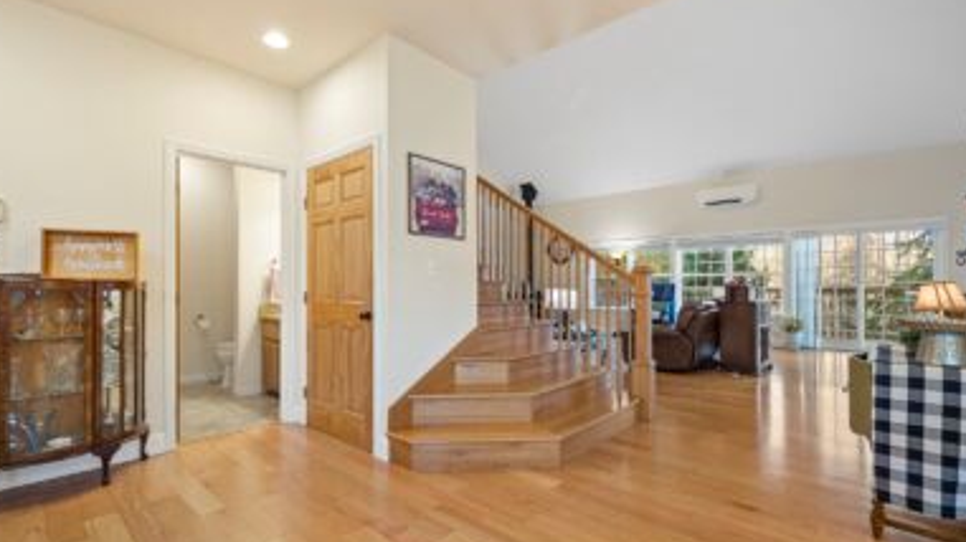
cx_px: 469
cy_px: 266
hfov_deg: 99.4
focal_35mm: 16
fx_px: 410
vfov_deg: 67.0
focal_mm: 7
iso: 100
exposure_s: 1/4
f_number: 4
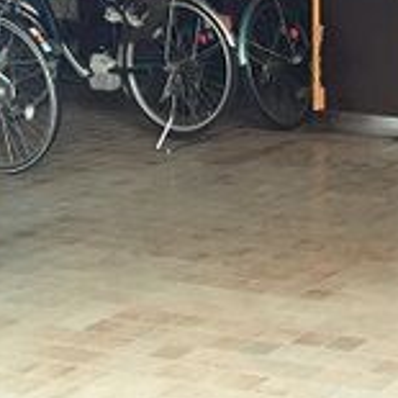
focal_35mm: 99
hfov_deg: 15.6
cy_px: -36
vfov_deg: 17.0
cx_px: 660
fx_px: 1288
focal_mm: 4.15
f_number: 2.2
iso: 80
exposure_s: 1/30
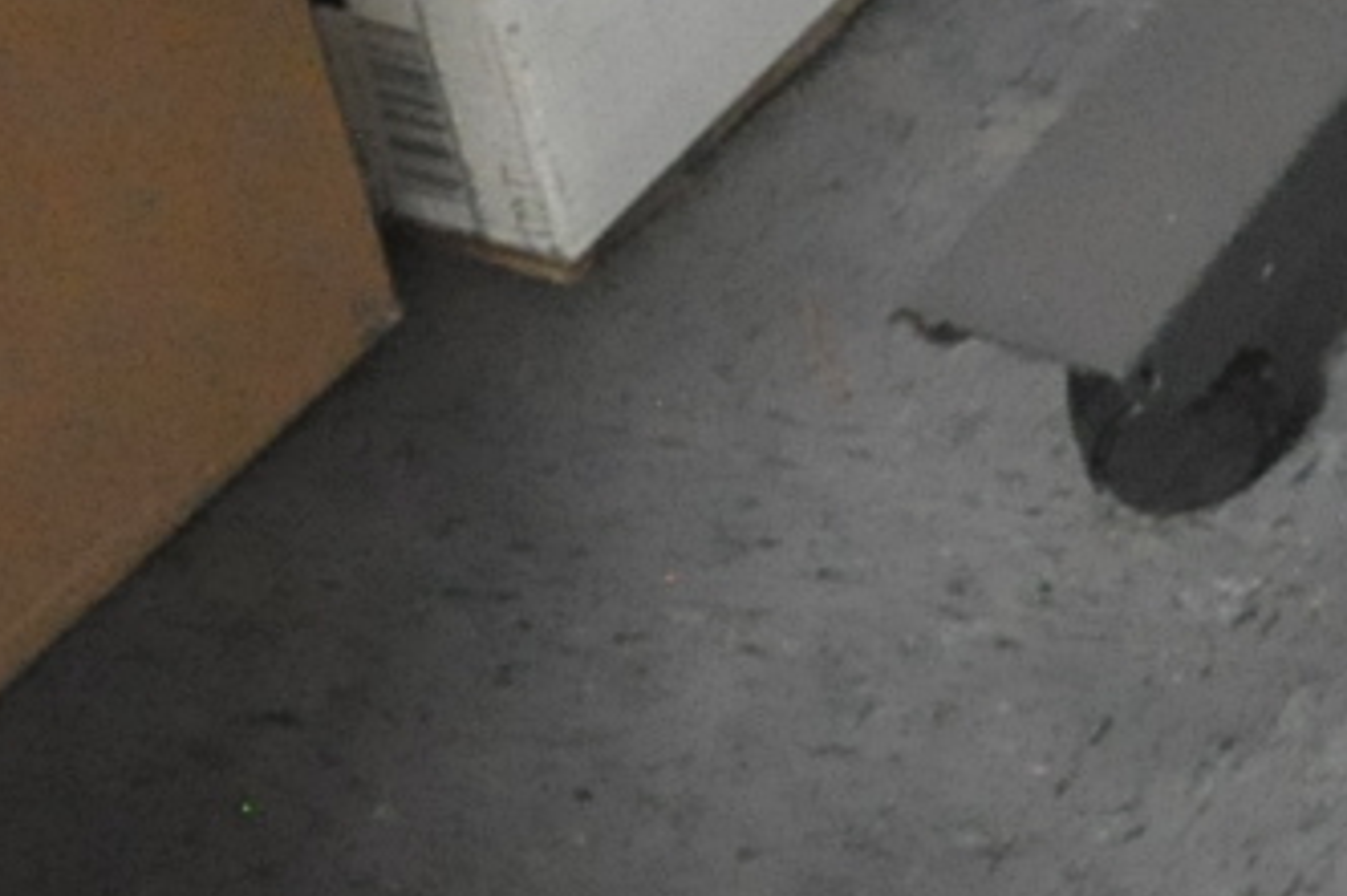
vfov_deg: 6.6
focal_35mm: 203
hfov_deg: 8.8
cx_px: 3587
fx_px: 7600
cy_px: -762
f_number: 11
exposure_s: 1/6
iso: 3200
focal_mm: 21
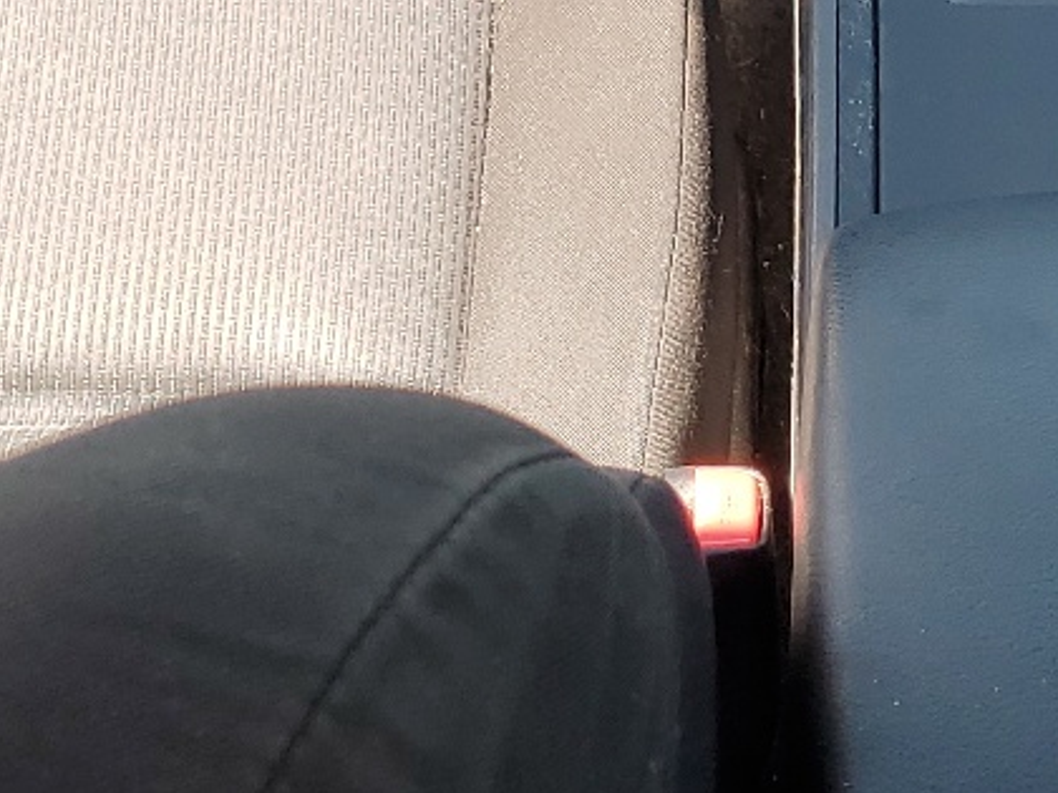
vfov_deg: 13.5
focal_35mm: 99
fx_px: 3026
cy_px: -604
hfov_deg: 19.7
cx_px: 761
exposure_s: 1/278
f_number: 1.5
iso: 50
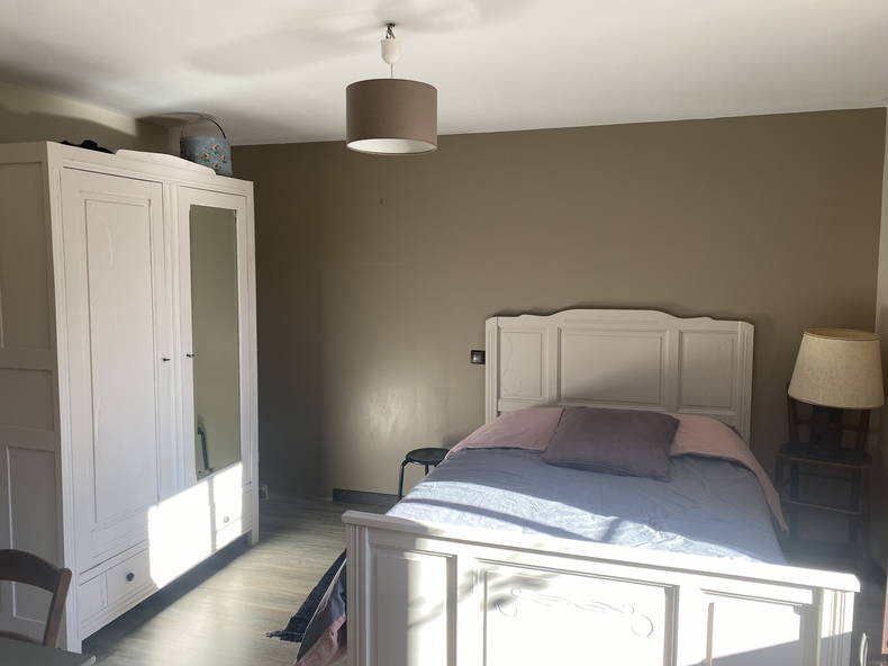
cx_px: 444
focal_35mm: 26
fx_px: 667
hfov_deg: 67.3
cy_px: 333
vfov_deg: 53.0
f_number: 1.8
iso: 32
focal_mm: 4.25
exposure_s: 1/122
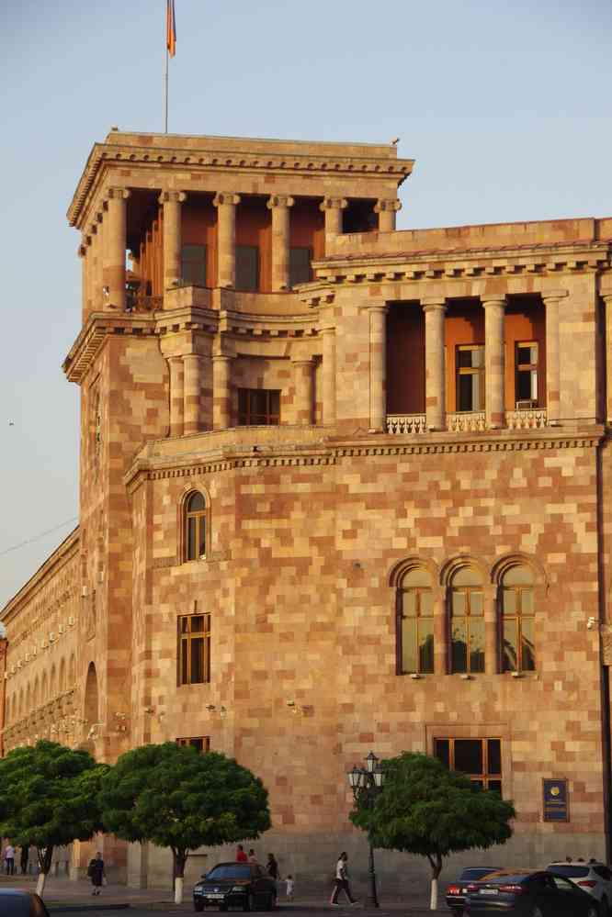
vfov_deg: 17.5
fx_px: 2983
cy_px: 458
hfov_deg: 11.7
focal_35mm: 117
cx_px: 306
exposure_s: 1/125
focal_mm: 77.5
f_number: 8
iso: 800
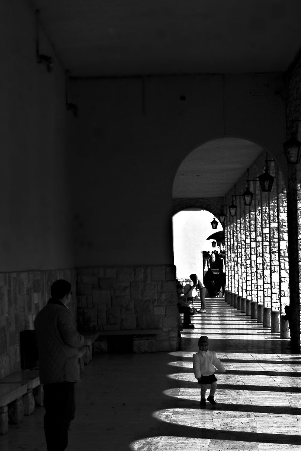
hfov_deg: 11.0
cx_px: 235
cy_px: 307
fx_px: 1564
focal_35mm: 125
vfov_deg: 16.3
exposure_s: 1/1600
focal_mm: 42
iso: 100
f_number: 5.3
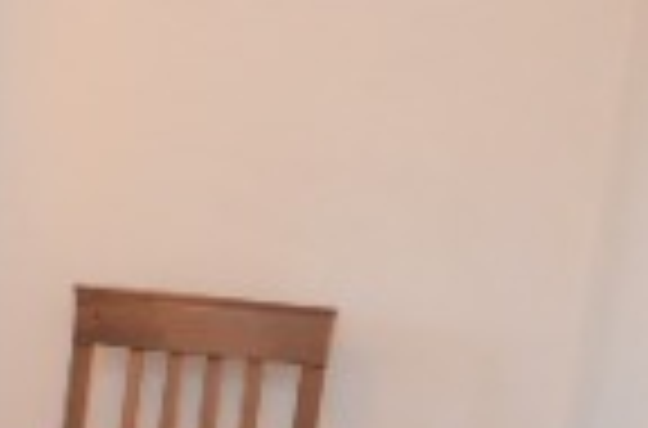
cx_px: -765
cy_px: 291
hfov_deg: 14.6
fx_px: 1920
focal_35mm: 107
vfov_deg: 12.7
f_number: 4
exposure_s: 1/60
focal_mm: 10
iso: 320
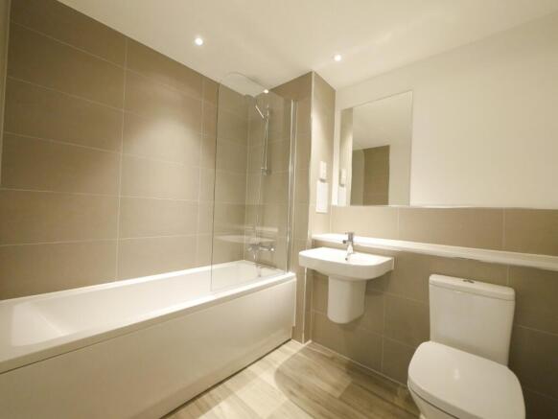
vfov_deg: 85.7
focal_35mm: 14
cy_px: 210
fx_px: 226
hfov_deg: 102.0
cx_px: 279
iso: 3200
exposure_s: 1/60
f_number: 4
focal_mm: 7
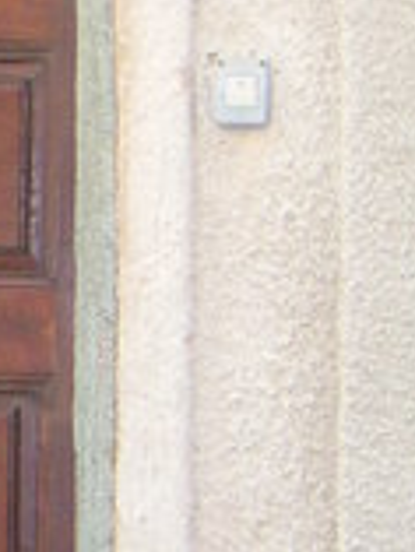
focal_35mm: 161
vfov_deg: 12.2
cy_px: 98
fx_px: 2570
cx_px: -436
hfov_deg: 8.7
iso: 160
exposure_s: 1/350
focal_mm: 6
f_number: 2.8
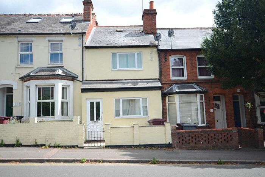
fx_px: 221
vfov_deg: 43.6
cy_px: 88
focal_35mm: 30
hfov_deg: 61.9
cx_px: 132
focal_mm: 20
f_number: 6.3
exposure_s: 1/160
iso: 100
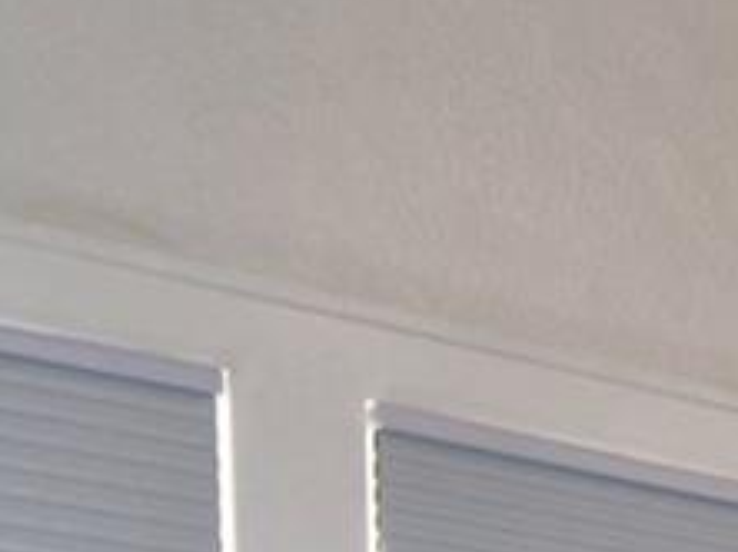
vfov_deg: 11.5
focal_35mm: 104
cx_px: 1193
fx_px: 2215
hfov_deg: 16.7
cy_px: 1373
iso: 140
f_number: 4.5
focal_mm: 10
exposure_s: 1/60
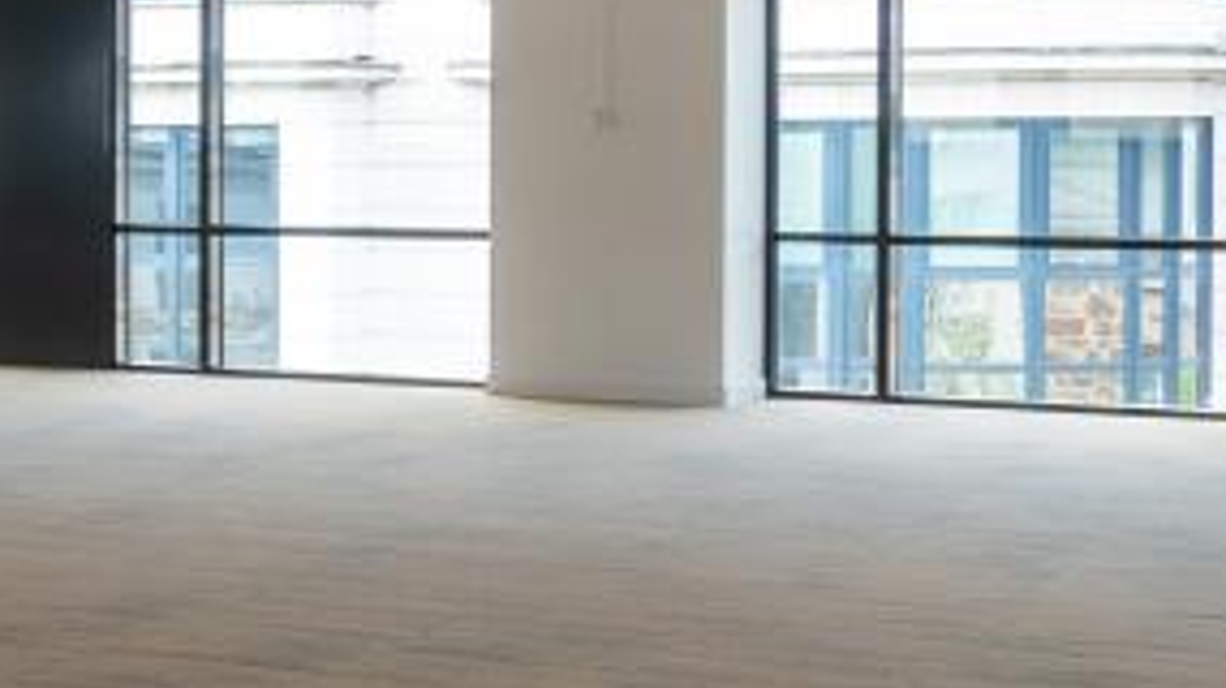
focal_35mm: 94
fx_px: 3054
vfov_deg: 12.8
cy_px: 191
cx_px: -1463
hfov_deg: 15.8
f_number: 11
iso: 200
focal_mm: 20
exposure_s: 1/125
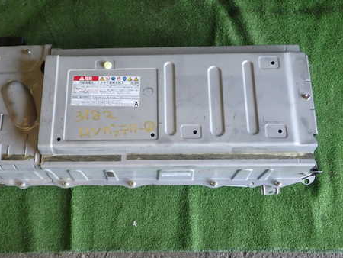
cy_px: 129
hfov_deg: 46.6
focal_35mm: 40
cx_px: 146
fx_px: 397
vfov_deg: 36.0
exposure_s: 1/60
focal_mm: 5.4
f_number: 2.3
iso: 125
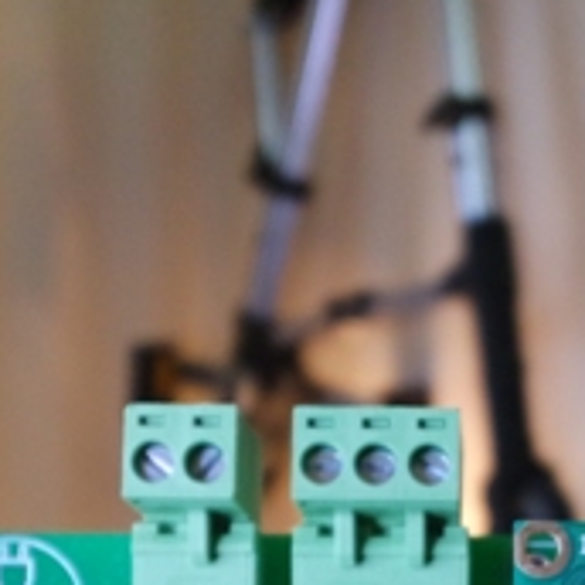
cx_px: 486
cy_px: 702
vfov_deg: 21.2
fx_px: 1453
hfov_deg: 22.4
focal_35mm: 76
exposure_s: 1/100
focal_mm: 9
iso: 1600
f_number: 3.5
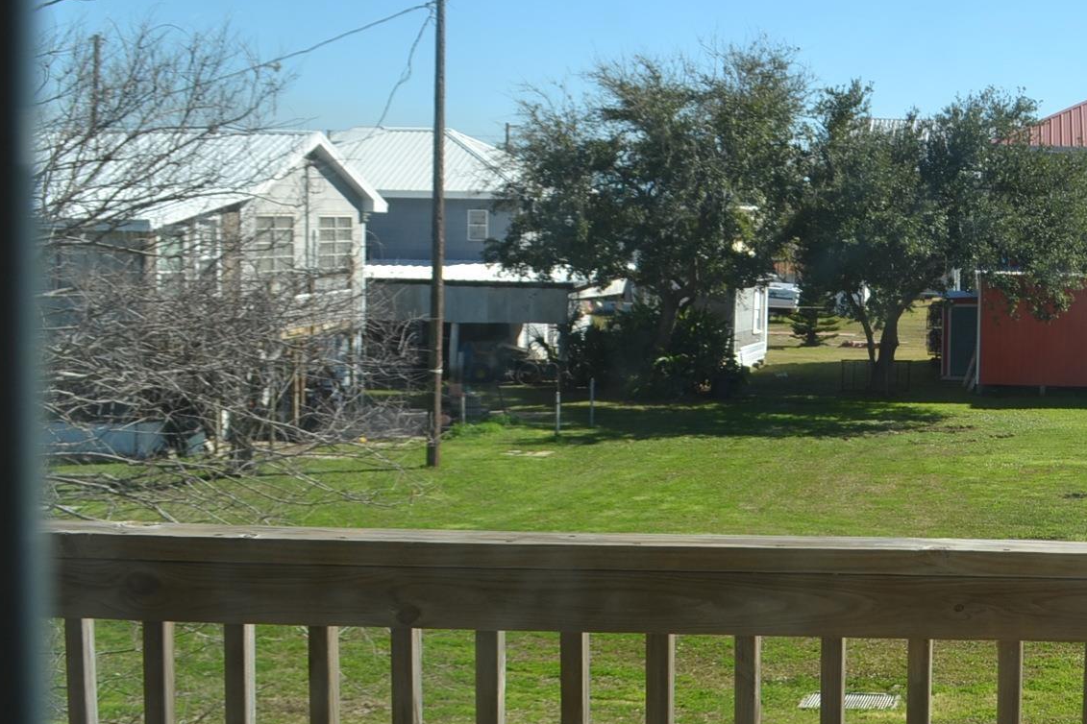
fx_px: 1661
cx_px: 1080
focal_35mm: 55
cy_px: 274
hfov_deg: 33.3
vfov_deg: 24.6
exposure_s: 1/200
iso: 100
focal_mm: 18
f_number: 7.1
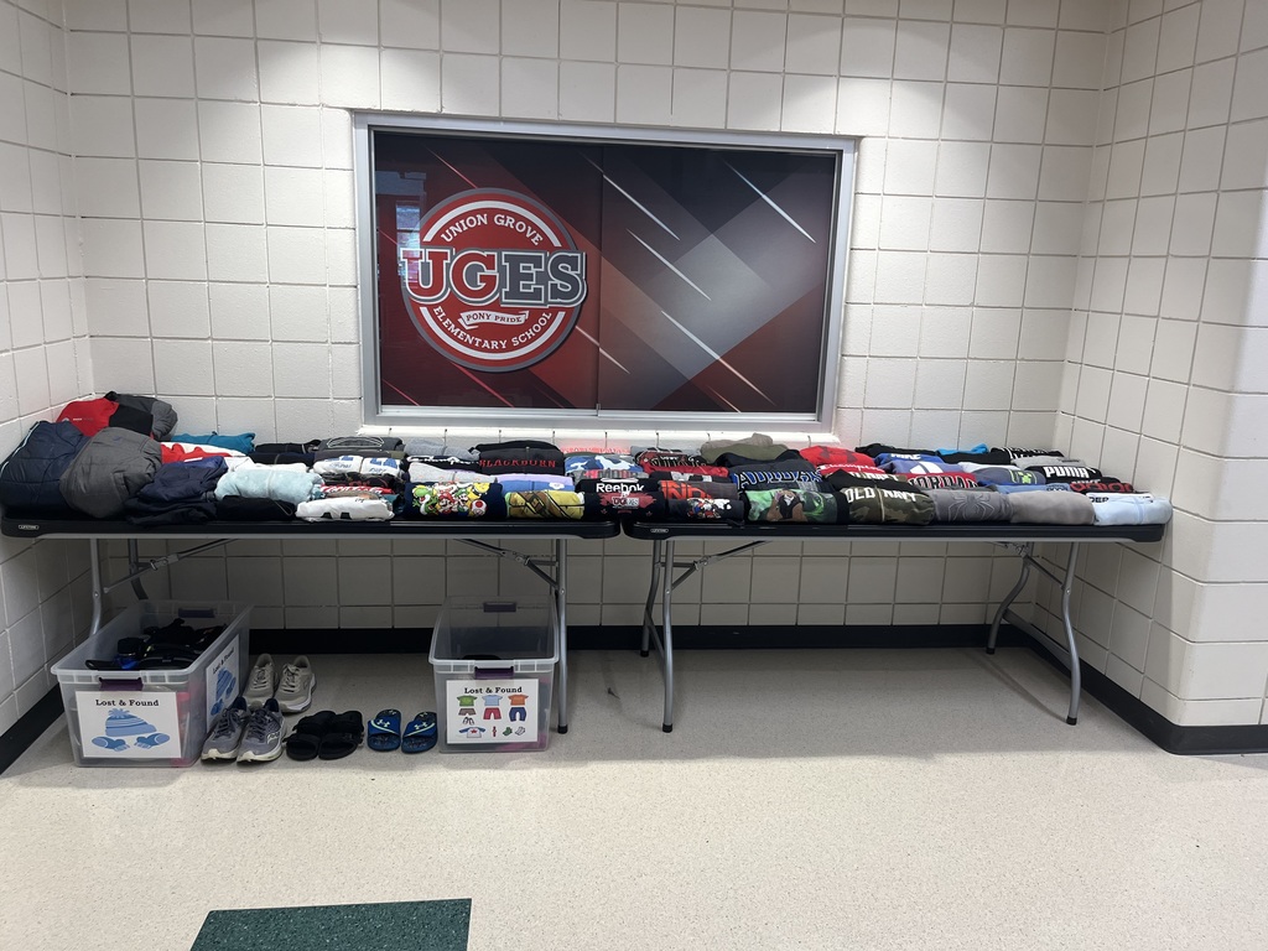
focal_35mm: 26
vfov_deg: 53.1
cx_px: 634
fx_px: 952
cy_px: 476
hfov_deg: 67.3
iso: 80
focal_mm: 5.1
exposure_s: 1/120
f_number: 1.6
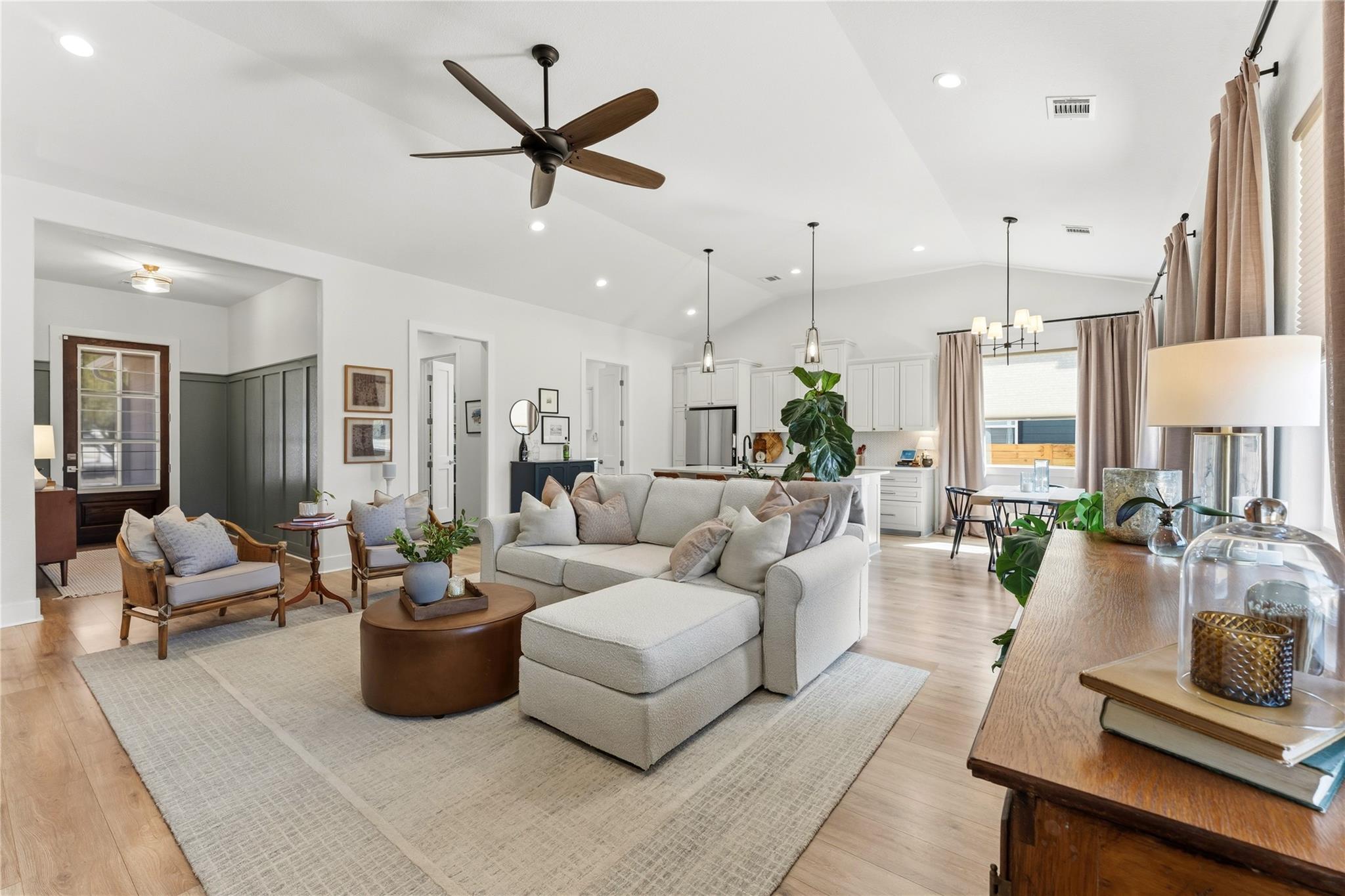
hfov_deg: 104.3
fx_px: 523
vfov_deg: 81.2
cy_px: 448
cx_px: 672
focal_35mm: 14
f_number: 9
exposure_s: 1/100
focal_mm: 14
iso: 400
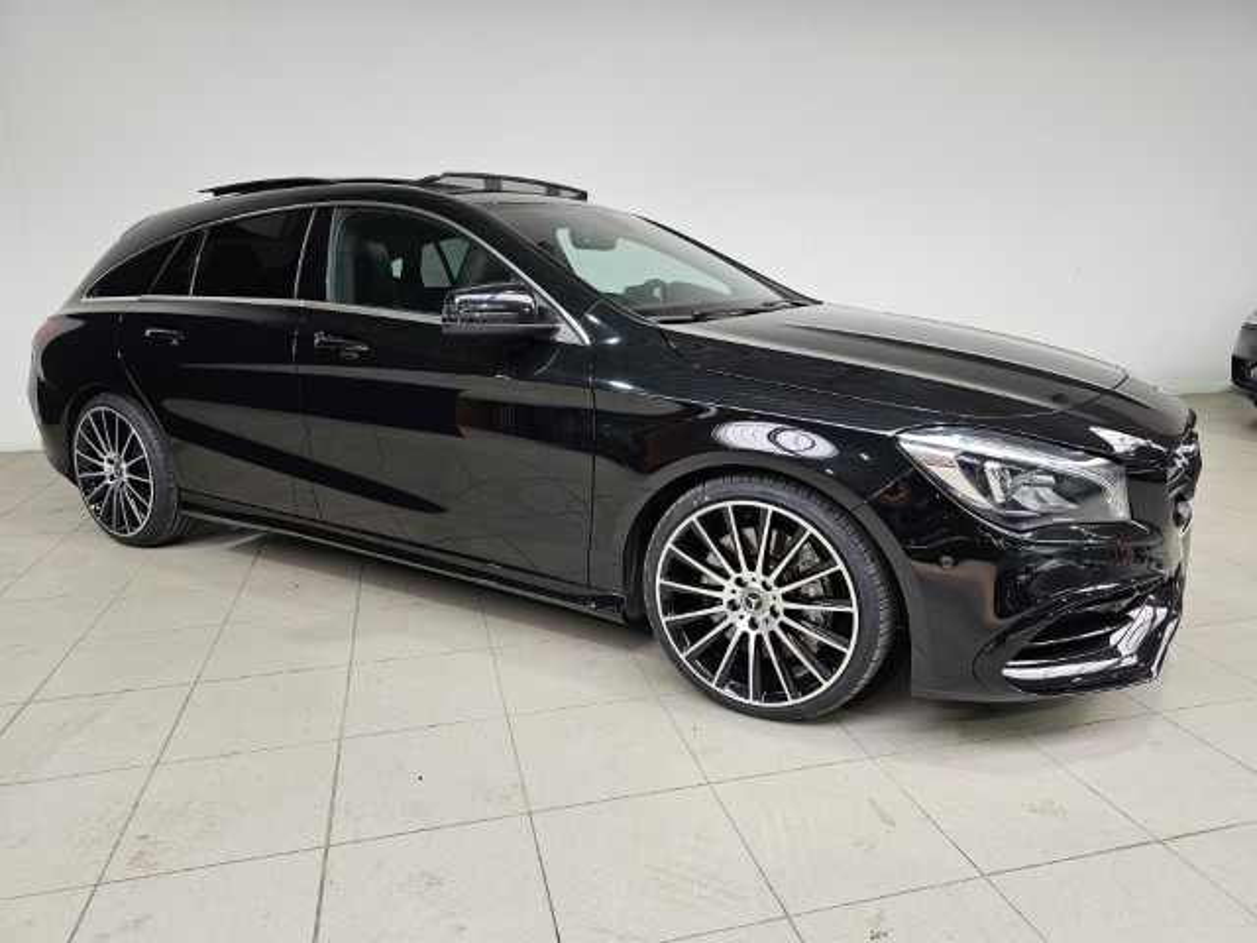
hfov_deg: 73.9
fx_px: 835
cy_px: 472
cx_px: 628
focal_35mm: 23
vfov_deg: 58.9
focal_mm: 6.3
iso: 100
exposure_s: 1/180
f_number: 1.7
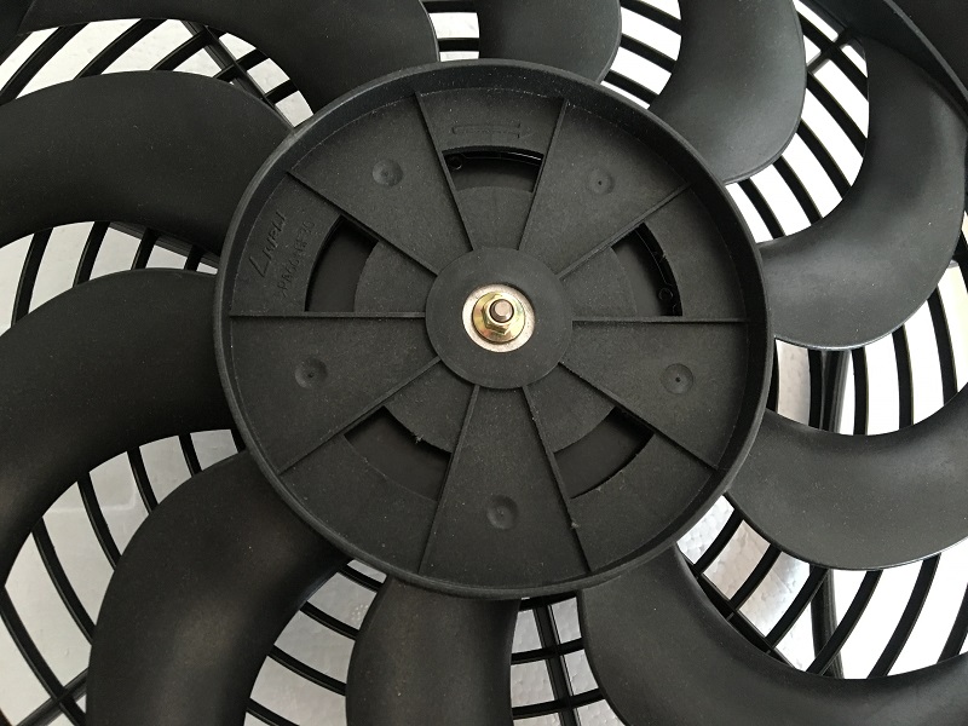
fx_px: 811
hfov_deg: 61.7
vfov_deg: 48.2
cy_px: 363
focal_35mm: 29
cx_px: 484
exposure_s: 1/20
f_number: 2.2
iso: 200
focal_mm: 4.15
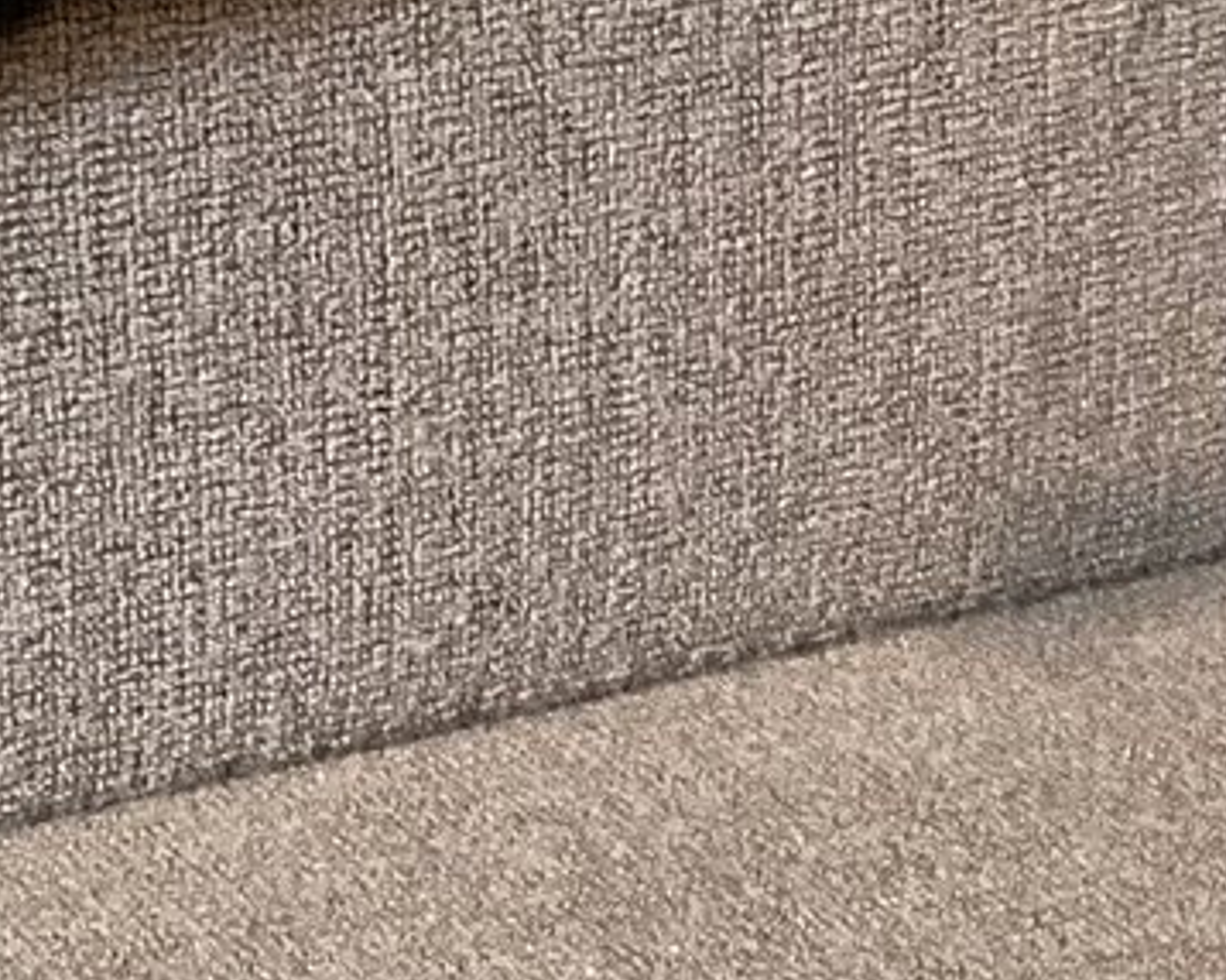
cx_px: 652
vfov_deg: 12.0
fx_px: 4642
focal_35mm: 128
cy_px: 221
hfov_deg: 15.0
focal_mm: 3.3
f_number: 2.4
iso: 400
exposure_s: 1/40
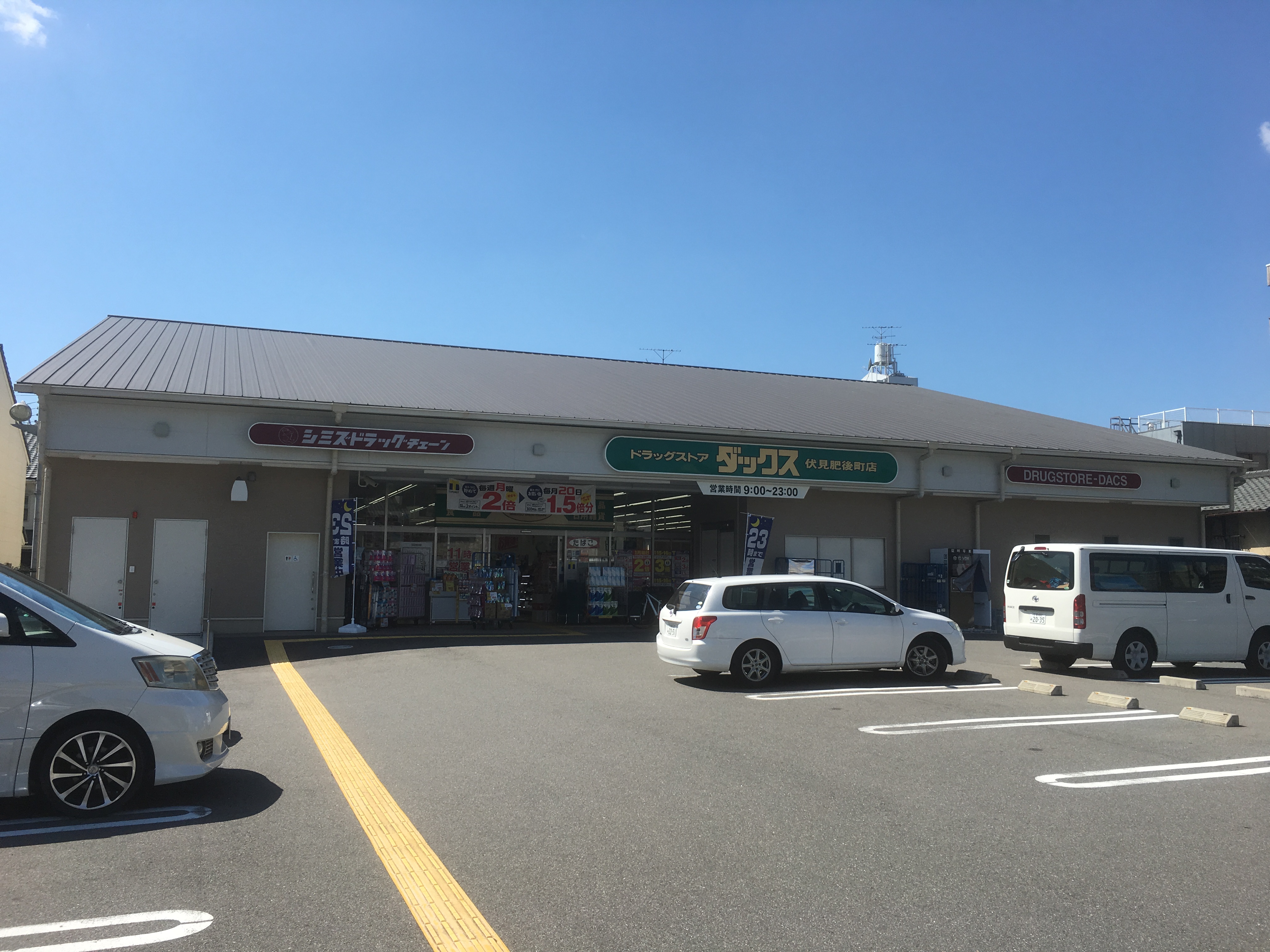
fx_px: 1064
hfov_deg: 61.7
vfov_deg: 48.2
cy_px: 476
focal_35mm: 29
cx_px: 635
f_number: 2.2
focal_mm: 4.15
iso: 25
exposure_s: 1/1603
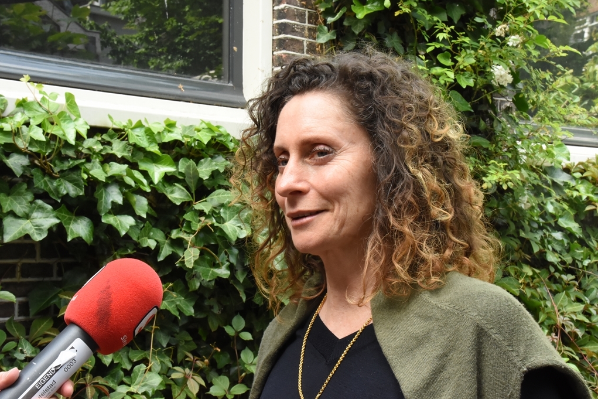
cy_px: 203
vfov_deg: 18.7
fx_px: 1213
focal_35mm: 73
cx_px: 305
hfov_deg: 27.7
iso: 2000
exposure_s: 1/60
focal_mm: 46
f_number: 22
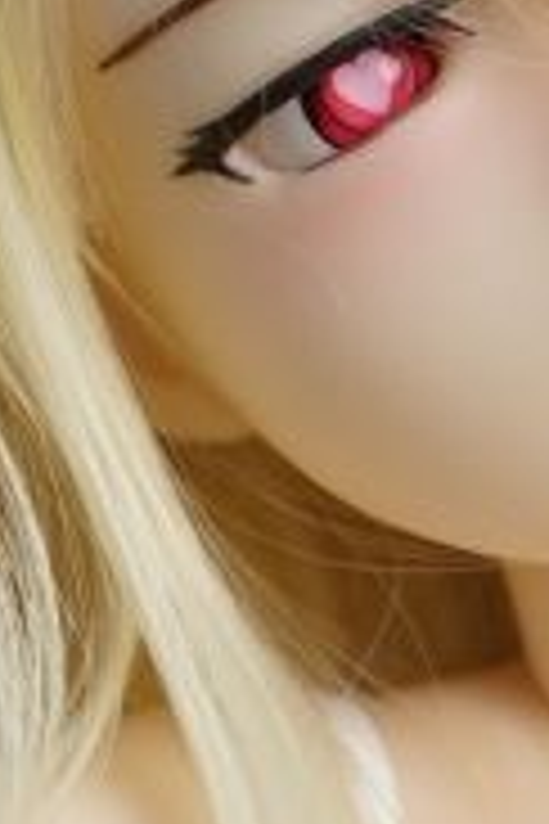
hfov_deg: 7.9
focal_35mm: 172
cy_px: 1157
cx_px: 608
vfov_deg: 11.5
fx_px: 3934
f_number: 4.5
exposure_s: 1/100
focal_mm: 35
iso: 500
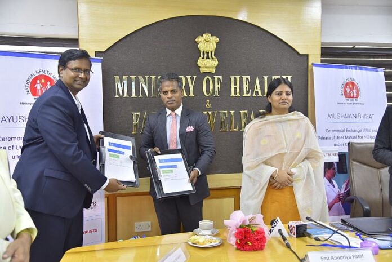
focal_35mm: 38
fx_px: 414
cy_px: 131
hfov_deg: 50.7
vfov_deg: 35.1
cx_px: 196
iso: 800
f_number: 4
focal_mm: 38
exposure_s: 1/100
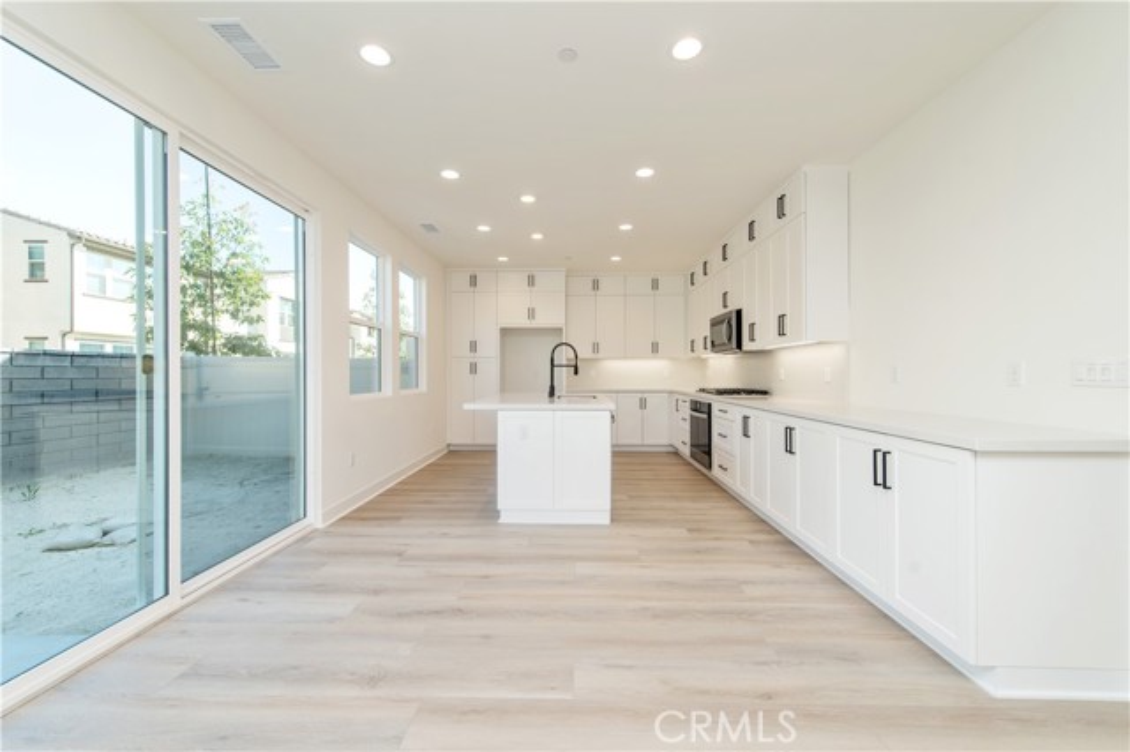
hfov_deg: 104.3
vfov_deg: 81.1
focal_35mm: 14
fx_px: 439
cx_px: 565
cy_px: 376
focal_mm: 14
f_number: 5.6
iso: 200
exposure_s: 1/125
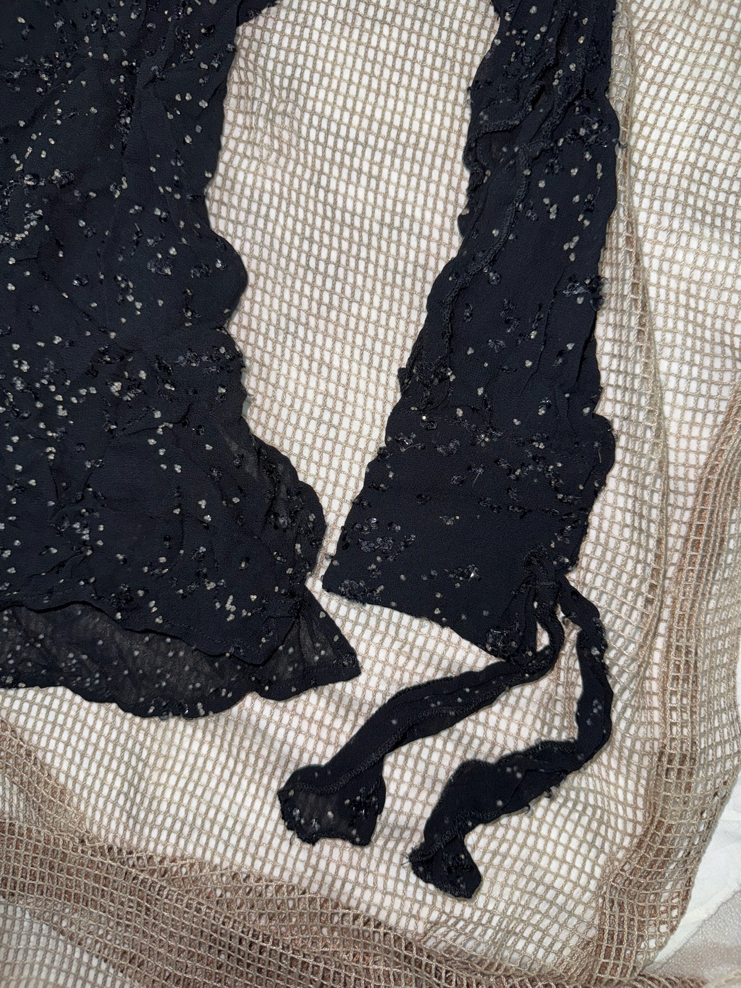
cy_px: 494
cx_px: 370
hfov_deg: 56.8
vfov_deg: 71.6
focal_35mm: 24
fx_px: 685
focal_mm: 6.76
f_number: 1.78
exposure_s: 1/22
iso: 50
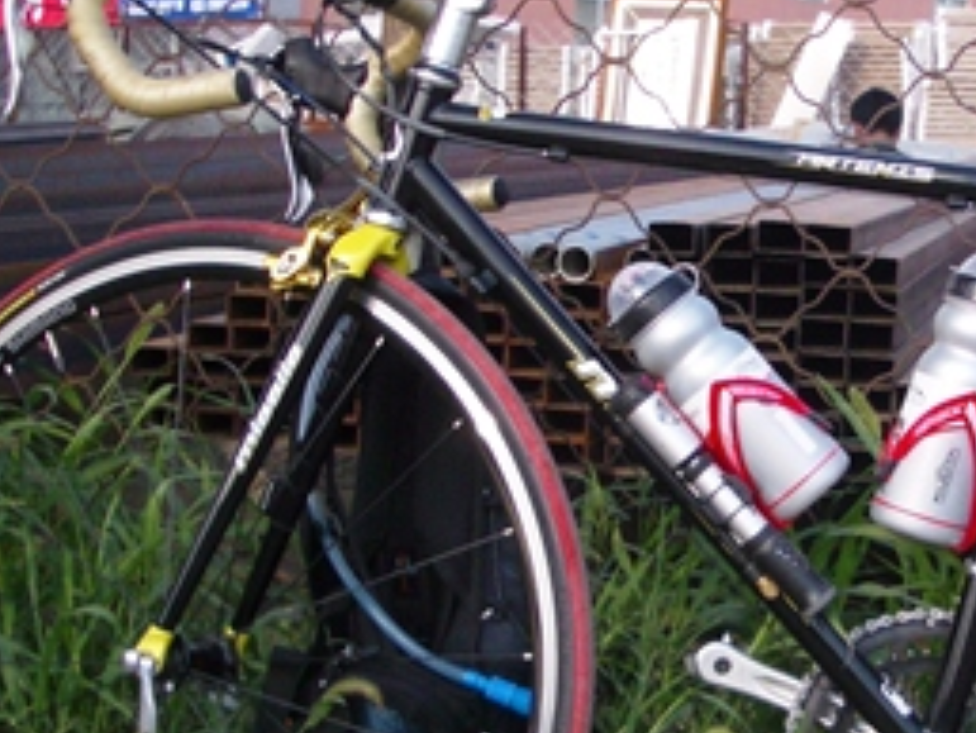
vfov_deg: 17.0
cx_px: 885
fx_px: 2454
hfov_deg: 22.0
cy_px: 414
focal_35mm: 87
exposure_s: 1/640
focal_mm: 5.8
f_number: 2.6
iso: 50
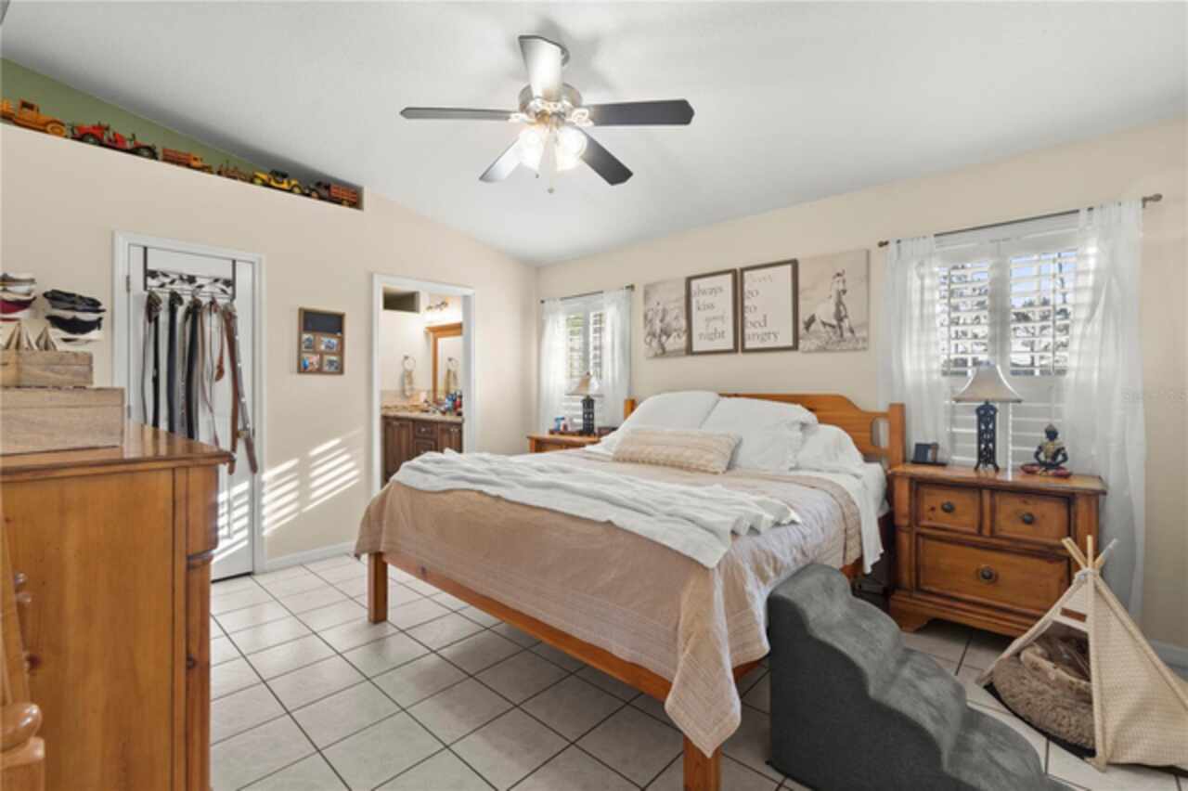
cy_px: 396
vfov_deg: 77.3
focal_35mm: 15
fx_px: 495
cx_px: 594
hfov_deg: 100.4
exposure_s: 1/2
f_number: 8
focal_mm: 10
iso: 100
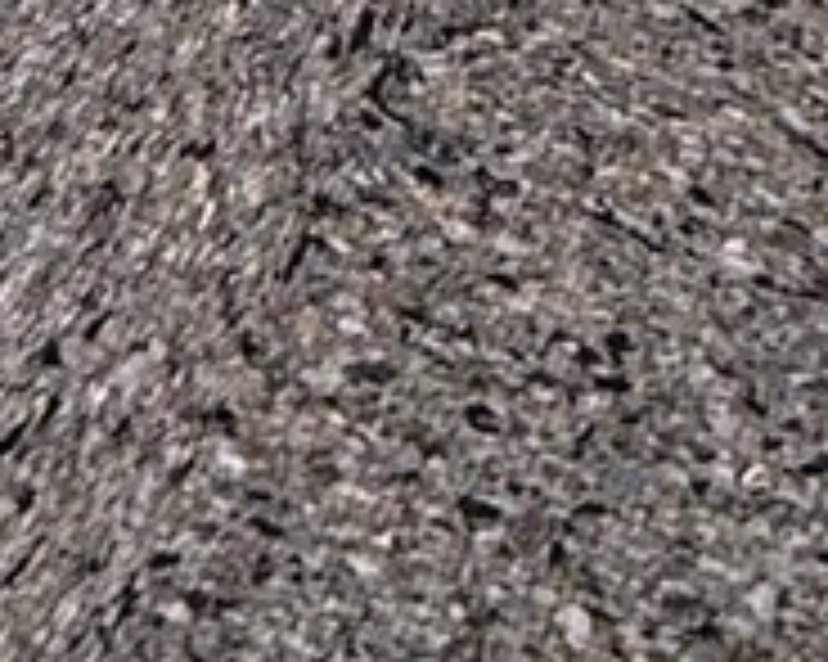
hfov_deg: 17.9
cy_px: -2049
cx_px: 374
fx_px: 2621
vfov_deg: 7.9
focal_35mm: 107
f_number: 2.2
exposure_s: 1/120
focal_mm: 2.22
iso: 125
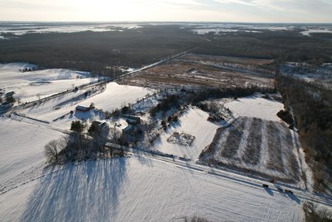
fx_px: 203
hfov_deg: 78.6
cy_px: 111
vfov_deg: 57.3
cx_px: 166
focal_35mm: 22
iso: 100
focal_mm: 8.38
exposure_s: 1/2500
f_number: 2.8
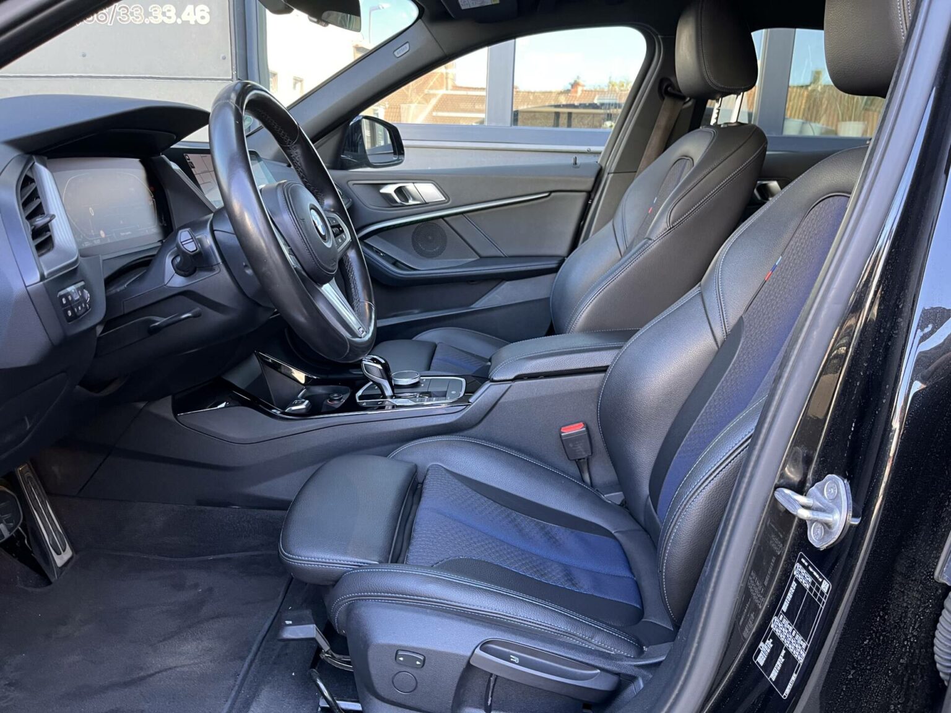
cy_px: 356
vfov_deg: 53.1
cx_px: 476
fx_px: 714
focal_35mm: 26
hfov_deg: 67.3
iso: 125
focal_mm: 5.1
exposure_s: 1/71
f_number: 1.6
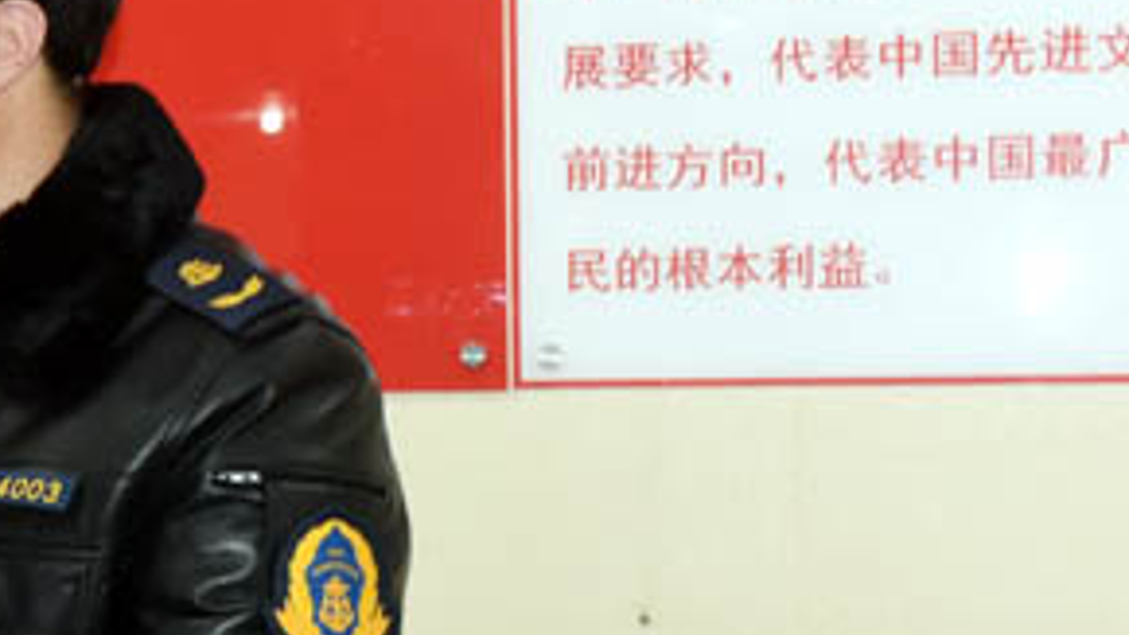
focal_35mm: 135
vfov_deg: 9.0
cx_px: -237
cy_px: 329
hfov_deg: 15.3
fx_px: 4041
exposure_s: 1/60
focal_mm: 44
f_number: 6.3
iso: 3600
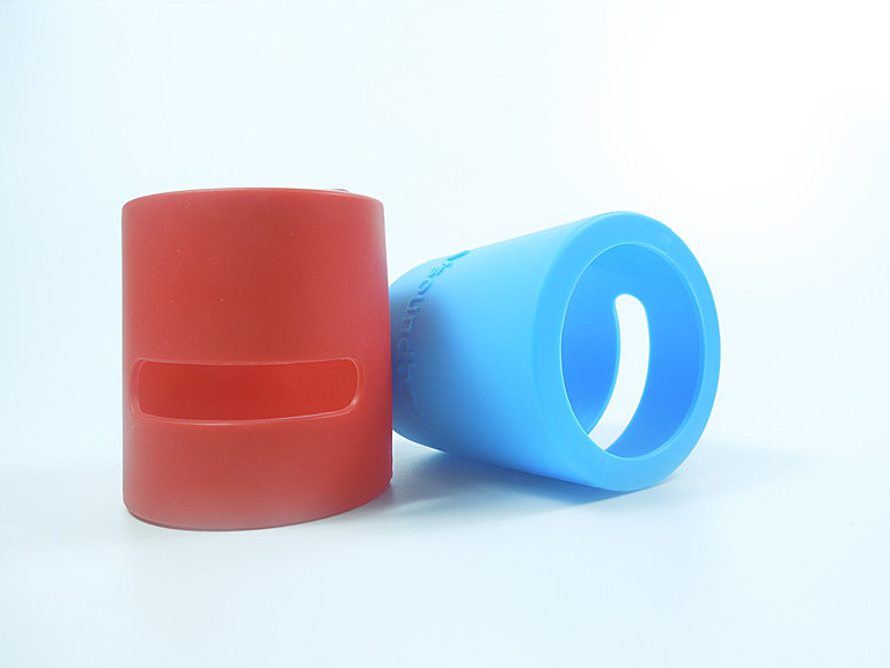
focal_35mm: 26
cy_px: 345
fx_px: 669
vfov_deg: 53.1
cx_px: 440
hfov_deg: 67.3
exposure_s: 1/60
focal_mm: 4.5
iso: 100
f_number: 3.3
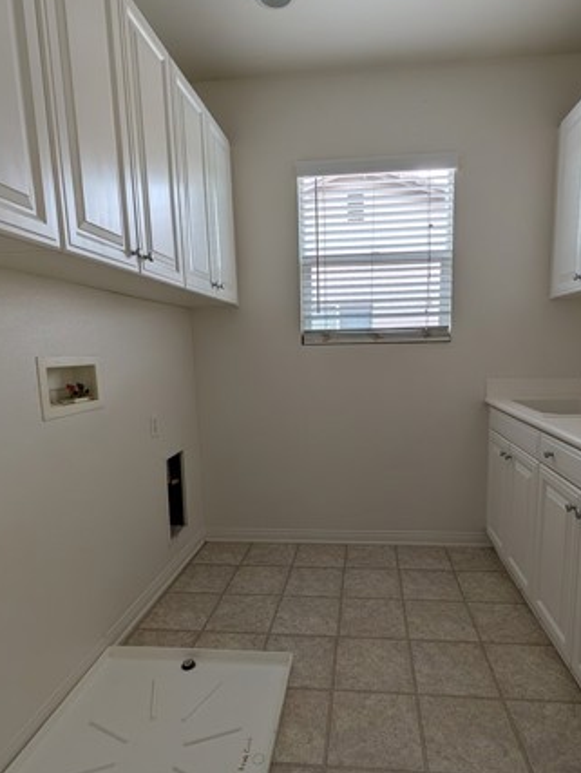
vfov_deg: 87.6
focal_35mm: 18
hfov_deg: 71.4
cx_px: 328
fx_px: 402
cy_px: 415
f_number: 1.7
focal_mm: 2.02
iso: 51
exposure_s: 1/176
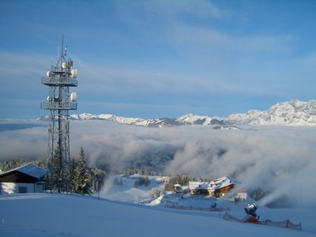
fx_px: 320
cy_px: 118
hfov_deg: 52.6
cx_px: 158
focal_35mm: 35
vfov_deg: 40.7
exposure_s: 1/800
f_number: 4.3
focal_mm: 5.8
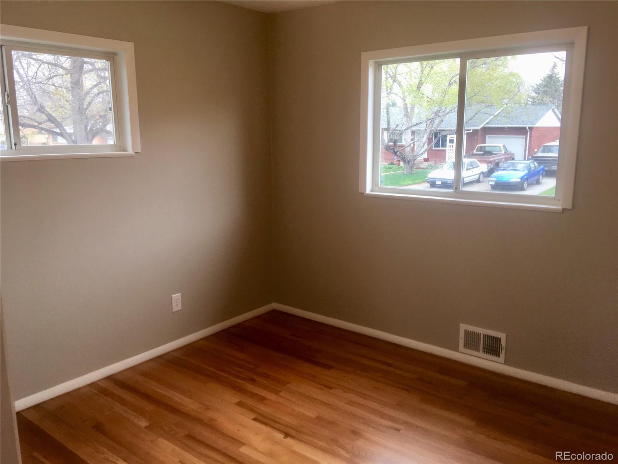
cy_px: 232
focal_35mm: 29
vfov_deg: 48.2
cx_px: 309
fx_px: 518
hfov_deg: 61.7
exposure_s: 1/60
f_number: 2.2
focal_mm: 4.15
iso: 25
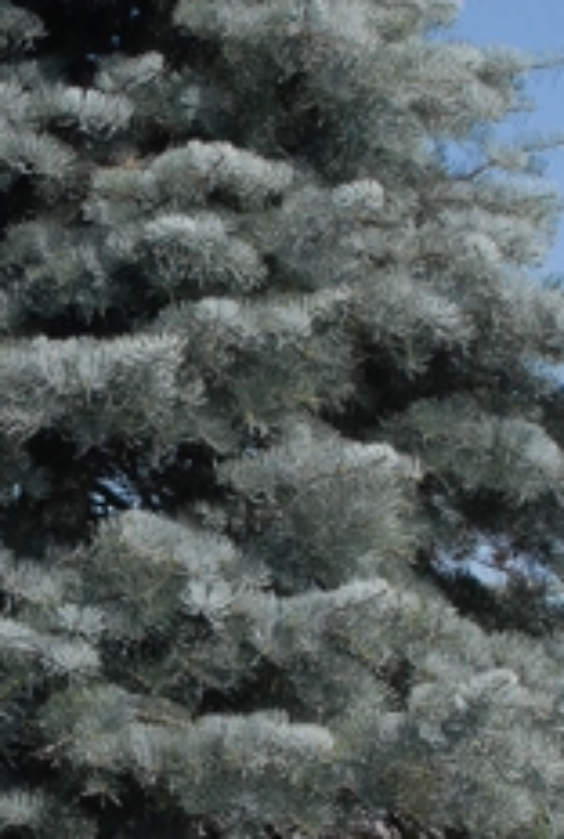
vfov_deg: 11.1
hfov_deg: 7.4
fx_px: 4321
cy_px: 546
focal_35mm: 185
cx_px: -13
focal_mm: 28
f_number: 11
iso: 400
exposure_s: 1/500
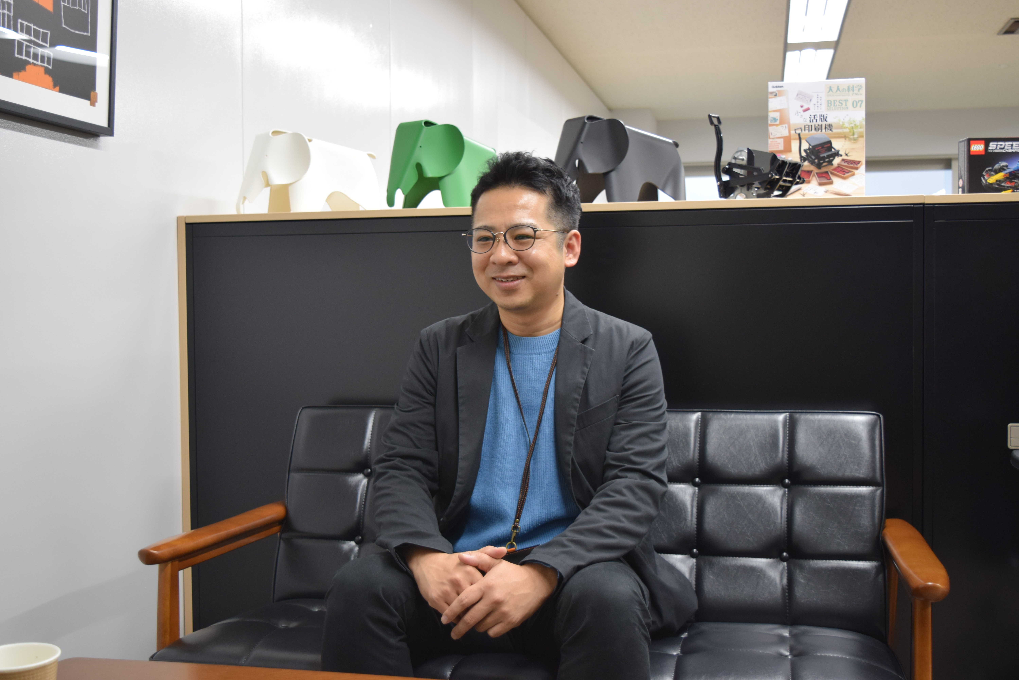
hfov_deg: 47.9
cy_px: 340
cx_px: 510
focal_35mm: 40
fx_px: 1146
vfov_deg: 33.0
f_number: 4
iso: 640
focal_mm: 27
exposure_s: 1/60
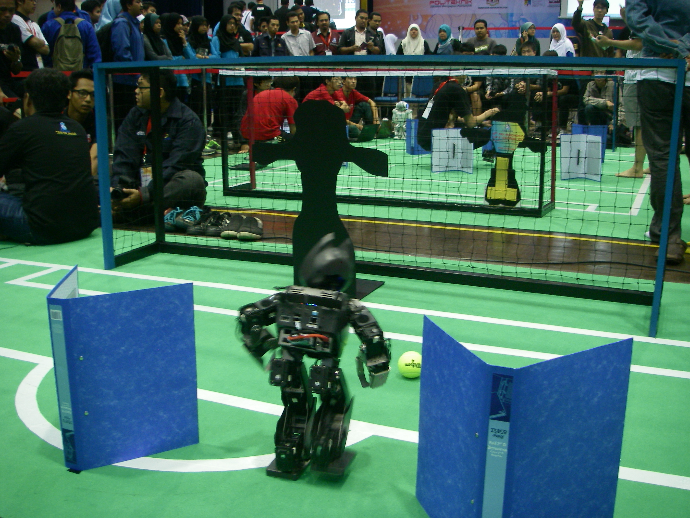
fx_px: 757
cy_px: 259
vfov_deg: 37.7
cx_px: 345
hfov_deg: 49.0
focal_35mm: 38
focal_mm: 6.3
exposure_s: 1/20
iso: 200
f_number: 3.3
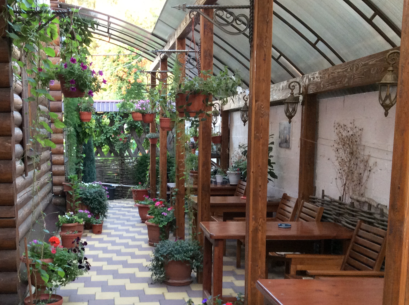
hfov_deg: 39.4
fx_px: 566
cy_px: 215
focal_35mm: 48
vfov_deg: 29.9
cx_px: 145
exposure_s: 1/25
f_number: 2.4
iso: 100
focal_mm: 3.3
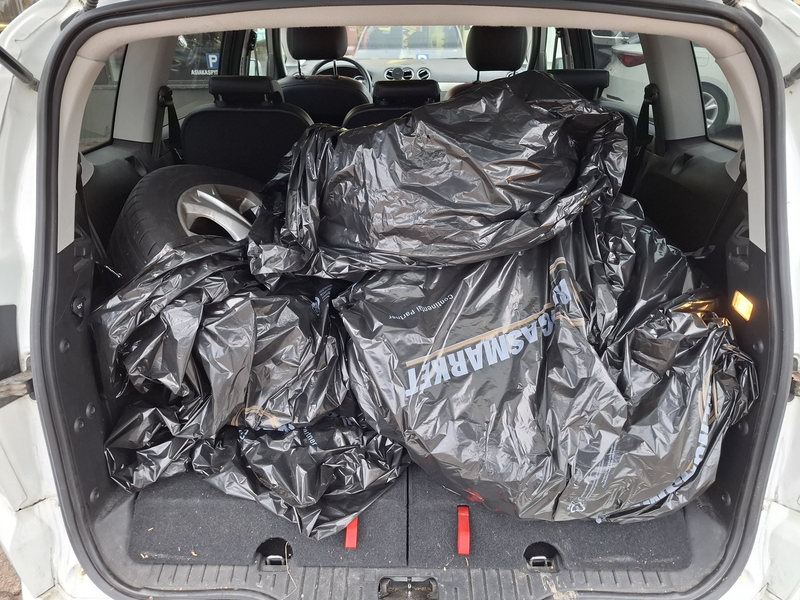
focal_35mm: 23
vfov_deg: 58.9
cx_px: 400
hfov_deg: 73.9
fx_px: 532
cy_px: 300
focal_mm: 5.54
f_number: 1.8
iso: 320
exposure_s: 1/50
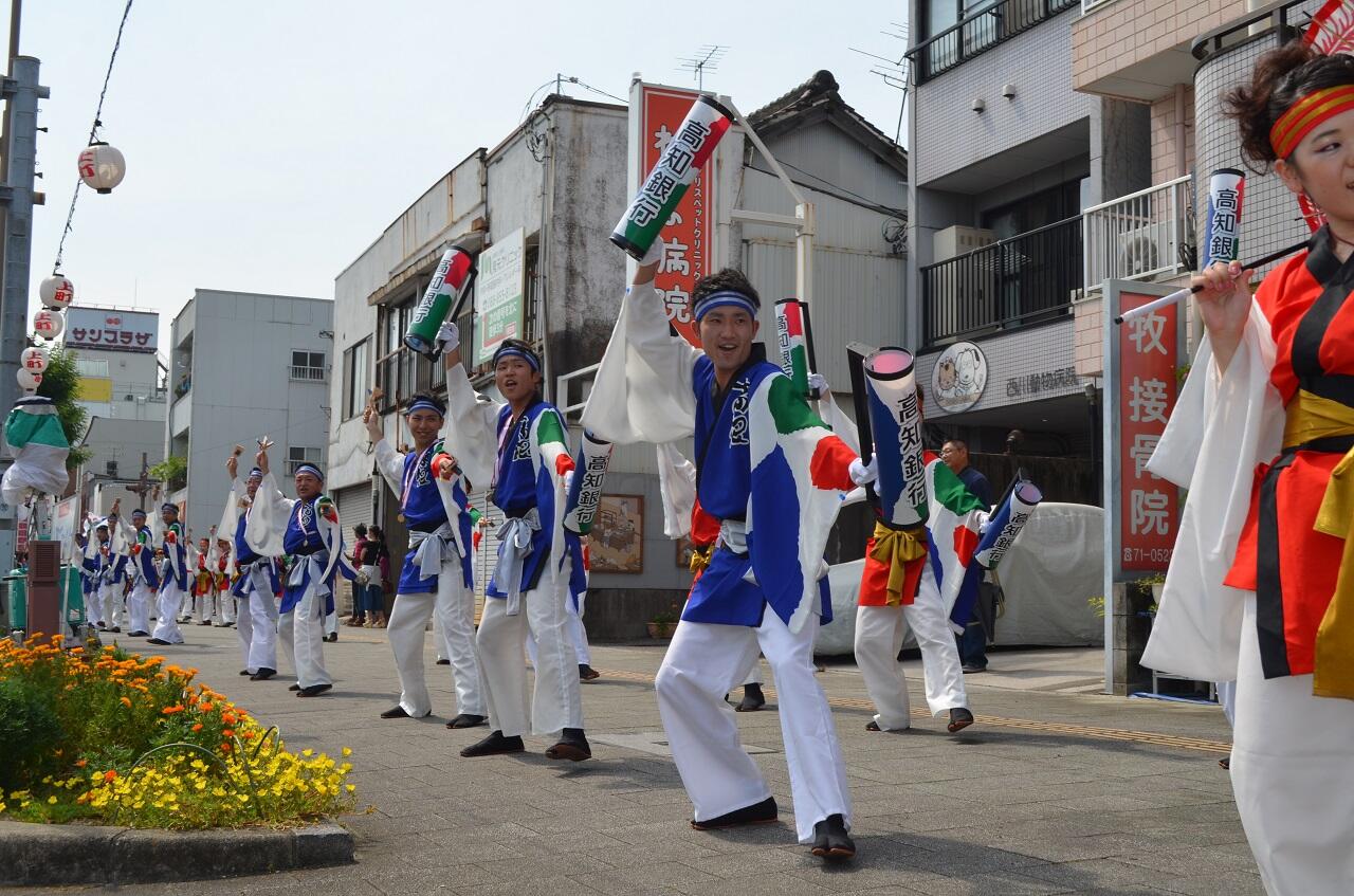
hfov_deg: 46.5
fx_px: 1576
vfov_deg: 31.7
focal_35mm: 42
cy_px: 448
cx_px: 677
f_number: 9
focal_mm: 28
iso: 100
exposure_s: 1/200
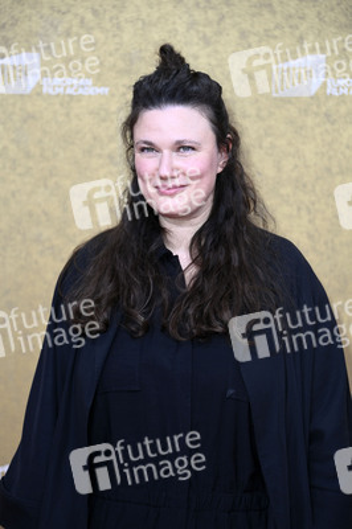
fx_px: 1836
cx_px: 176
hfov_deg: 10.9
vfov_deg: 16.4
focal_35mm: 125
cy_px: 264
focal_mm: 125
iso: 1000
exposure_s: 1/250
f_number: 5.6
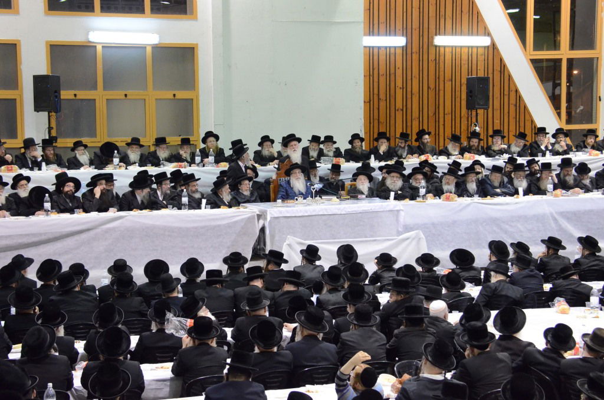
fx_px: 1306
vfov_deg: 17.4
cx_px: 302
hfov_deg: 26.0
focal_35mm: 78
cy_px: 200
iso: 4000
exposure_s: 1/60
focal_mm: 52
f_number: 5.3
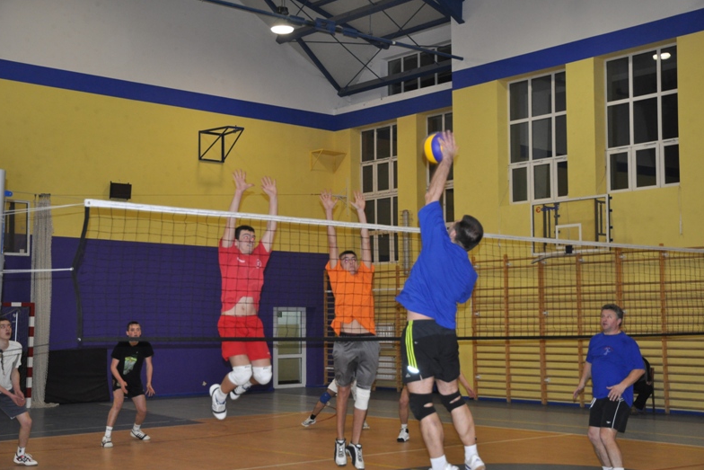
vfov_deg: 25.3
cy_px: 238
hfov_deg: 37.2
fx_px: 1047
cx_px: 348
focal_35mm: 54
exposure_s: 1/125
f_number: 4.5
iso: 1000
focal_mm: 35
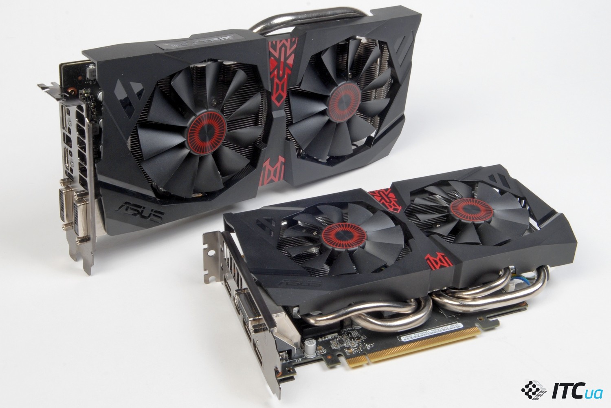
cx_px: 306
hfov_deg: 46.4
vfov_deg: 31.9
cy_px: 204
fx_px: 713
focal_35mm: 42
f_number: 18
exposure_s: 1/80
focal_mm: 28
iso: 200
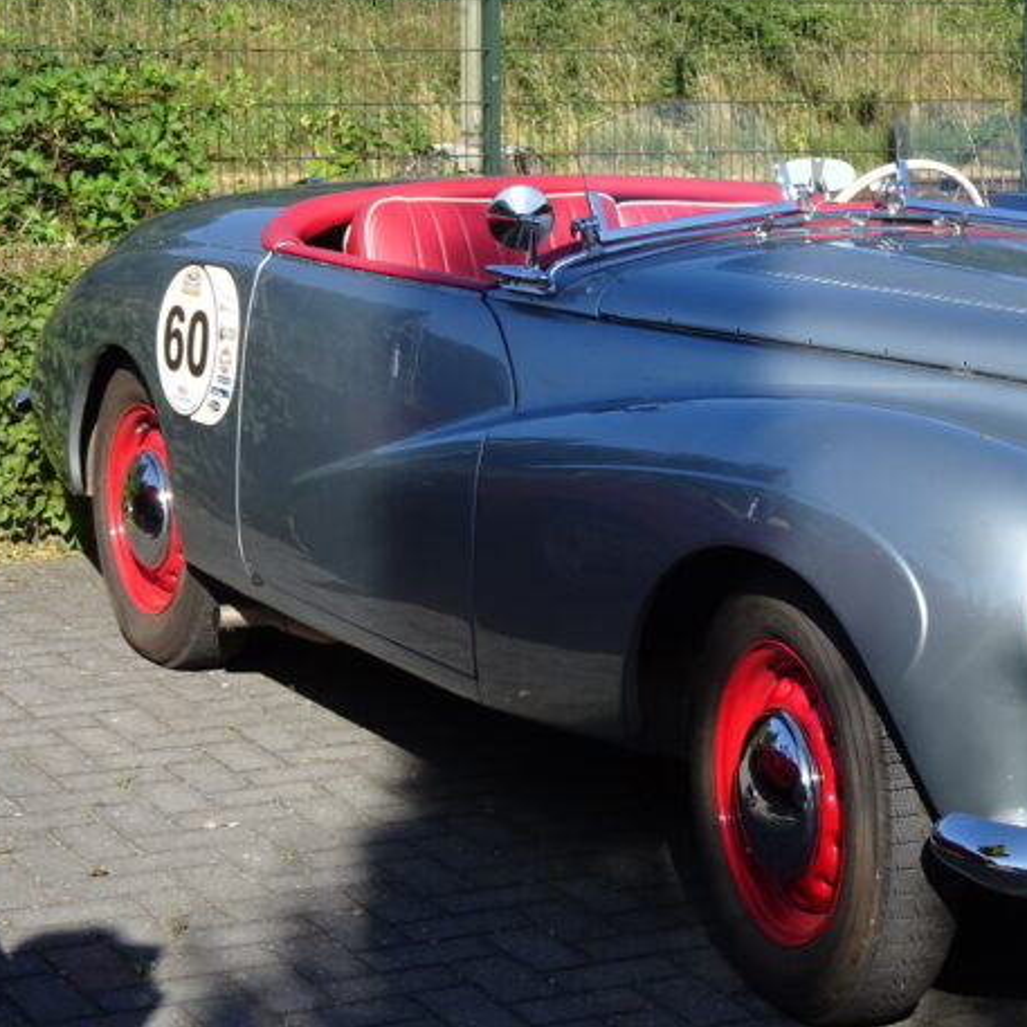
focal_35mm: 92
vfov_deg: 18.9
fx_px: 3088
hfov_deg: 18.8
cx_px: 764
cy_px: 506
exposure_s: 1/320
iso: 80
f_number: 4.5
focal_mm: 10.59
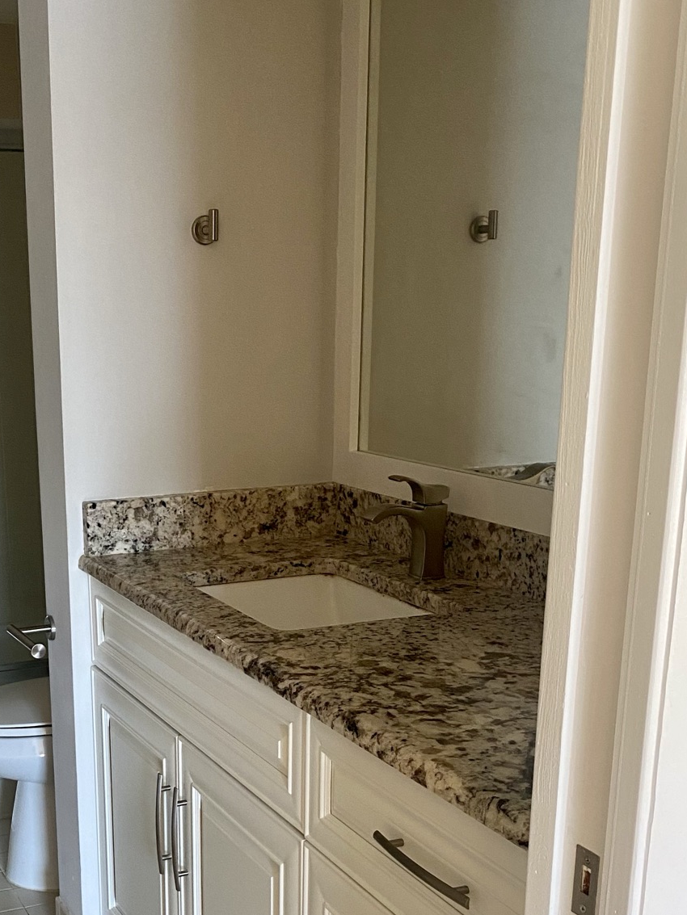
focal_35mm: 47
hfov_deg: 30.4
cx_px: 182
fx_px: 1243
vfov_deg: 38.9
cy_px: 733
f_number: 1.8
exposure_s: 1/60
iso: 125
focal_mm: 4.25
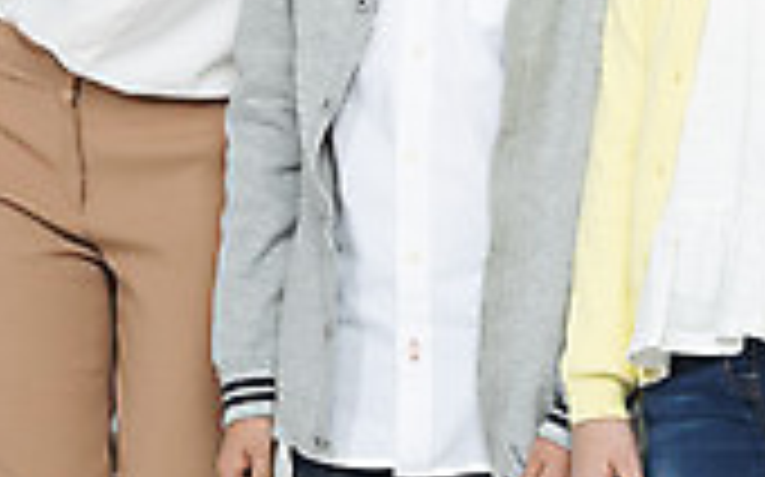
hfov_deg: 6.9
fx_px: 6375
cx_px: 227
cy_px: -180
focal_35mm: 306
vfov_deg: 4.3
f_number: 16
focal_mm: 85
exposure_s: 1/125
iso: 100
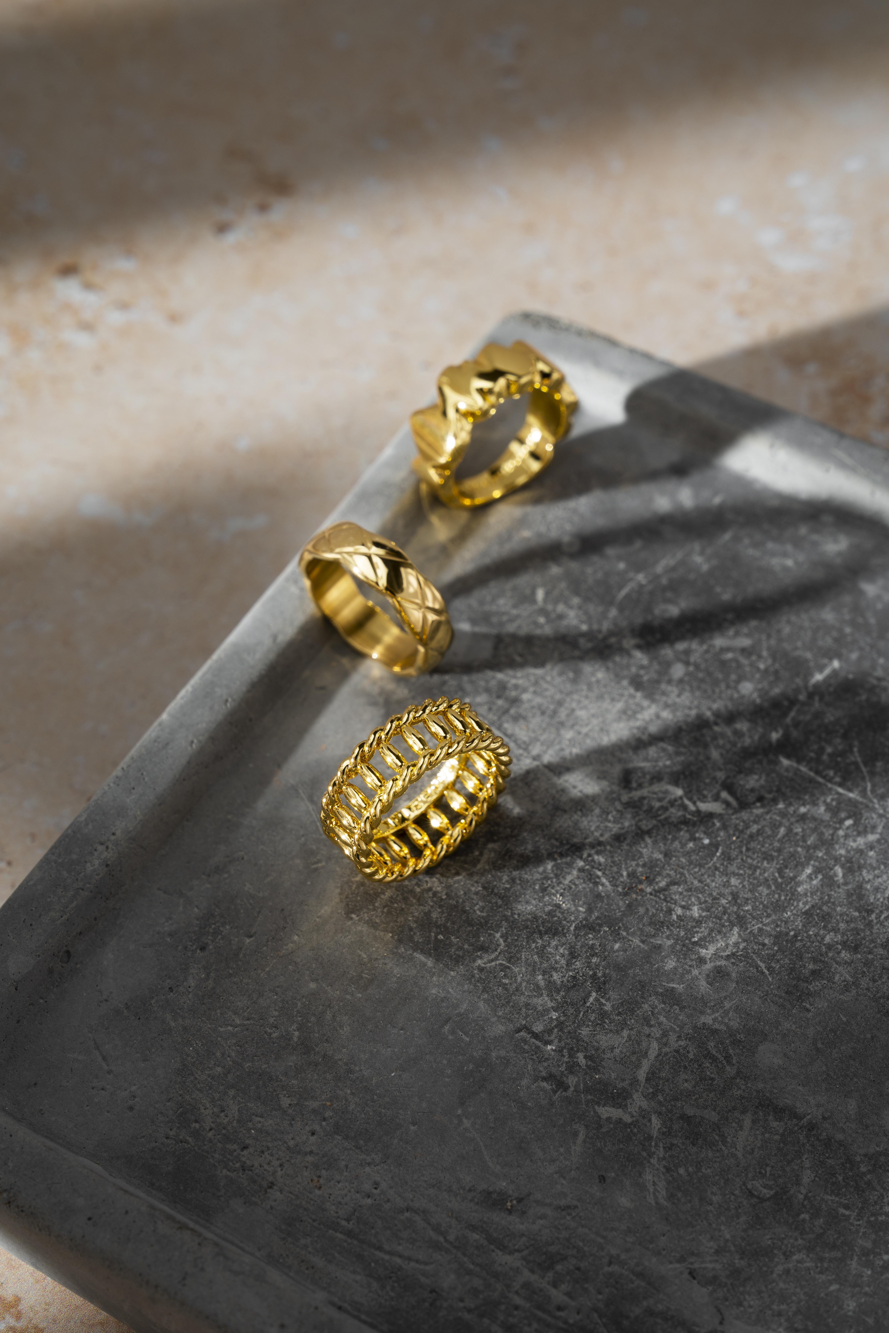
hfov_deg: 19.5
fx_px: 2593
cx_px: 444
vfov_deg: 28.8
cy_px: 666
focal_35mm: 70
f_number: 11
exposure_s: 1/125
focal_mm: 70
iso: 100
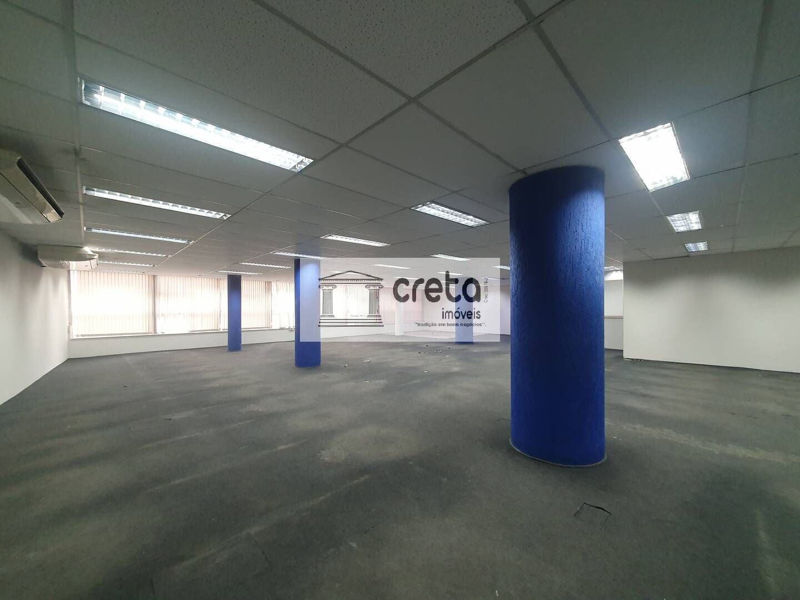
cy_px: 300
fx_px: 300
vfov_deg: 89.9
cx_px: 400
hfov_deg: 106.2
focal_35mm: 13
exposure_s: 1/60
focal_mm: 1.8
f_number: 2.2
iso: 320
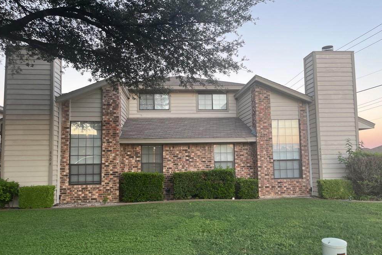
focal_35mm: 28
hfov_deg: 65.5
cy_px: 136
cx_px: 188
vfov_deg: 46.4
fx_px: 297
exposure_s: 1/121
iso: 125
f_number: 1.6
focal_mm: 5.1
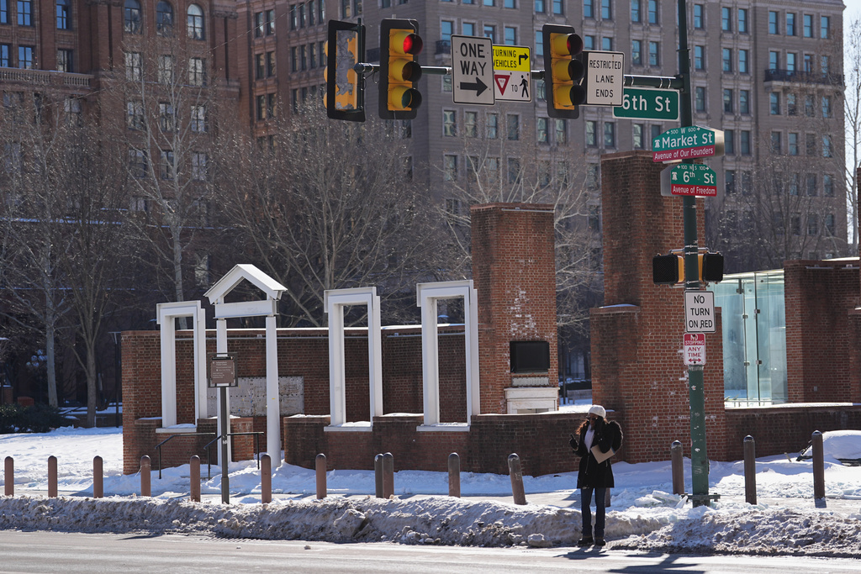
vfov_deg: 14.0
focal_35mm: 98
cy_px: 287
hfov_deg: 20.8
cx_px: 430
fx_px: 2344
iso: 250
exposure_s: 1/4000
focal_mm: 98
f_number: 2.8
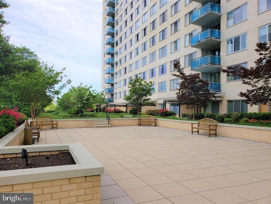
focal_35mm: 26
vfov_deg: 53.1
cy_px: 102
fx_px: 204
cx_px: 136
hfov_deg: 67.3
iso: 50
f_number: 2.4
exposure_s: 1/651
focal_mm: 4.3
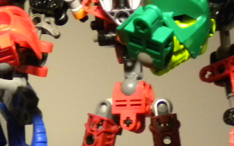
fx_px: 721
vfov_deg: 11.6
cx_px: 91
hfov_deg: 18.4
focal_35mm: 113
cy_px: 95
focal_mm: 6.3
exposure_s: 1/48.2
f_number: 3.1
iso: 400
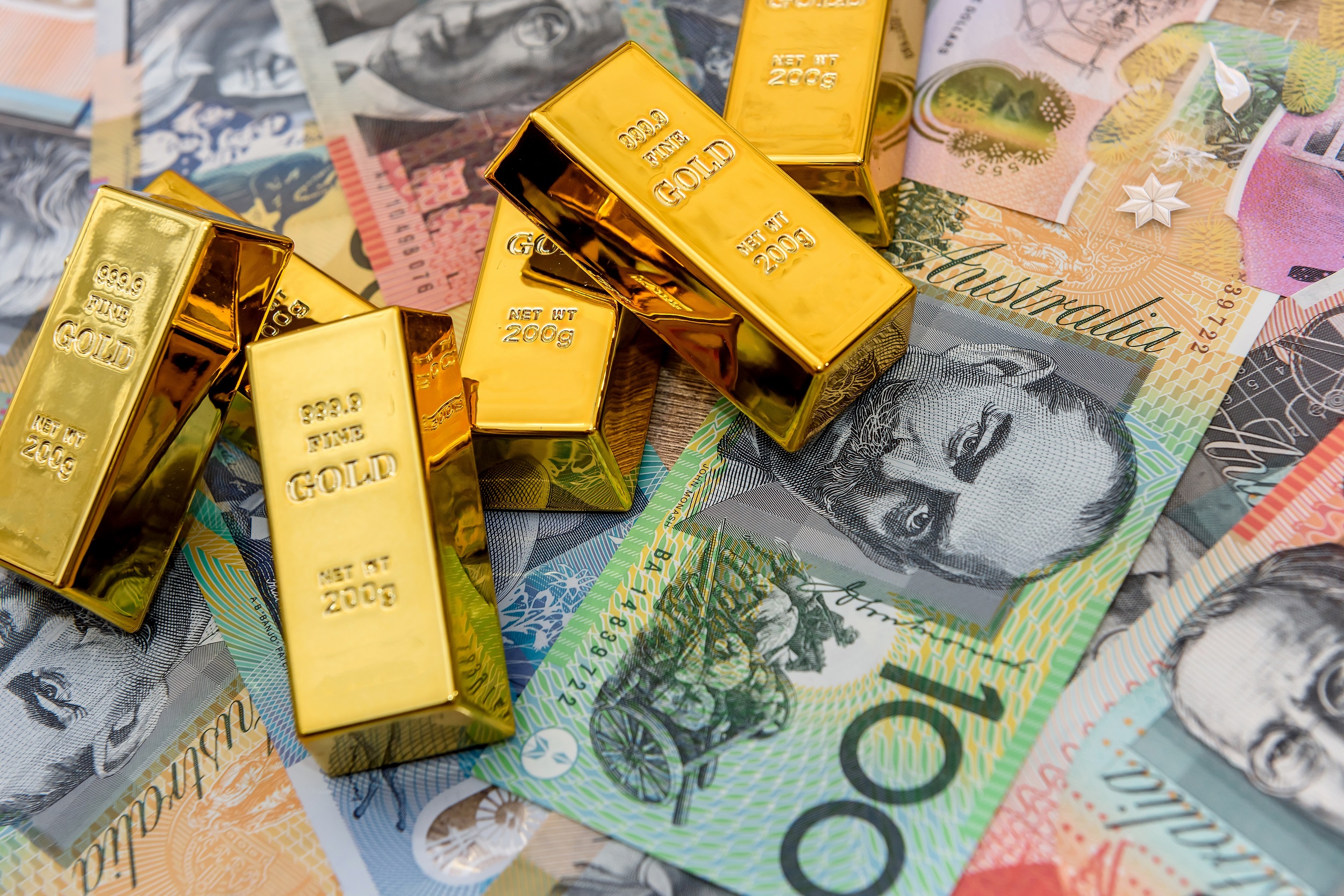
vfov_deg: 19.5
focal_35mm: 70
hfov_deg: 28.8
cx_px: 672
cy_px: 448
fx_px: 2614
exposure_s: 1/160
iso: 320
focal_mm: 70
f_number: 9
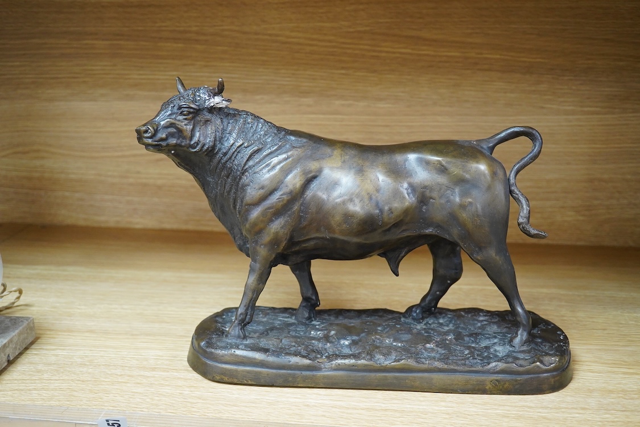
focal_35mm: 45
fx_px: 800
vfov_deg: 29.9
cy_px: 214
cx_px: 320
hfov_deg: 43.6
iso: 2500
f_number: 6.3
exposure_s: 1/160
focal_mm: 30
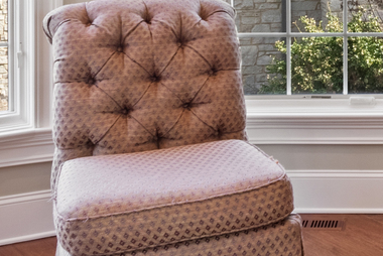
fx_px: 681
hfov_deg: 28.6
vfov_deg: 19.9
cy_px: -55
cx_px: 417
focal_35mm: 64
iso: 200
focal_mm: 10
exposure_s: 1/10
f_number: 10
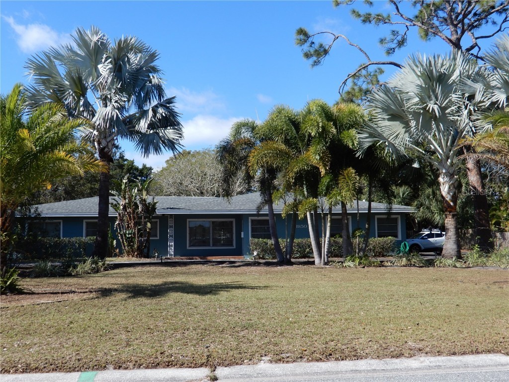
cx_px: 254
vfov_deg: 37.7
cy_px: 191
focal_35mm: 38
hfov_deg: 49.0
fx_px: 559
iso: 80
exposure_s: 1/640
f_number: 4
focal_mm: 6.8
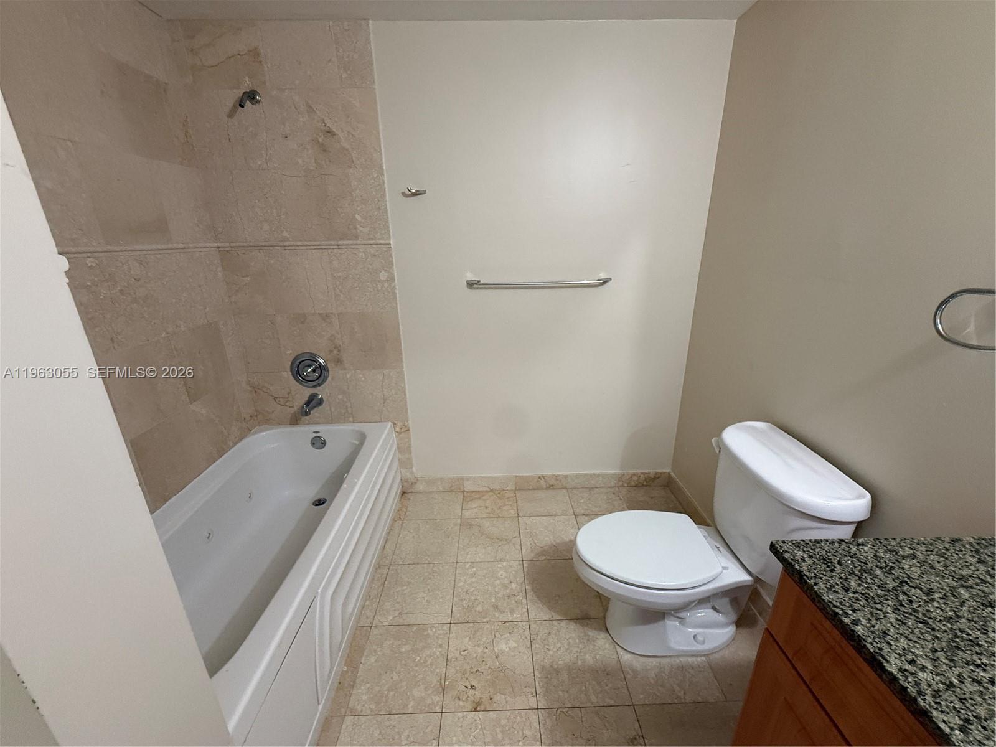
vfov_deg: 85.7
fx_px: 403
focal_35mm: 14
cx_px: 498
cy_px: 374
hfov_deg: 102.1
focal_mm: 2.22
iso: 400
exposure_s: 1/60
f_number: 2.2
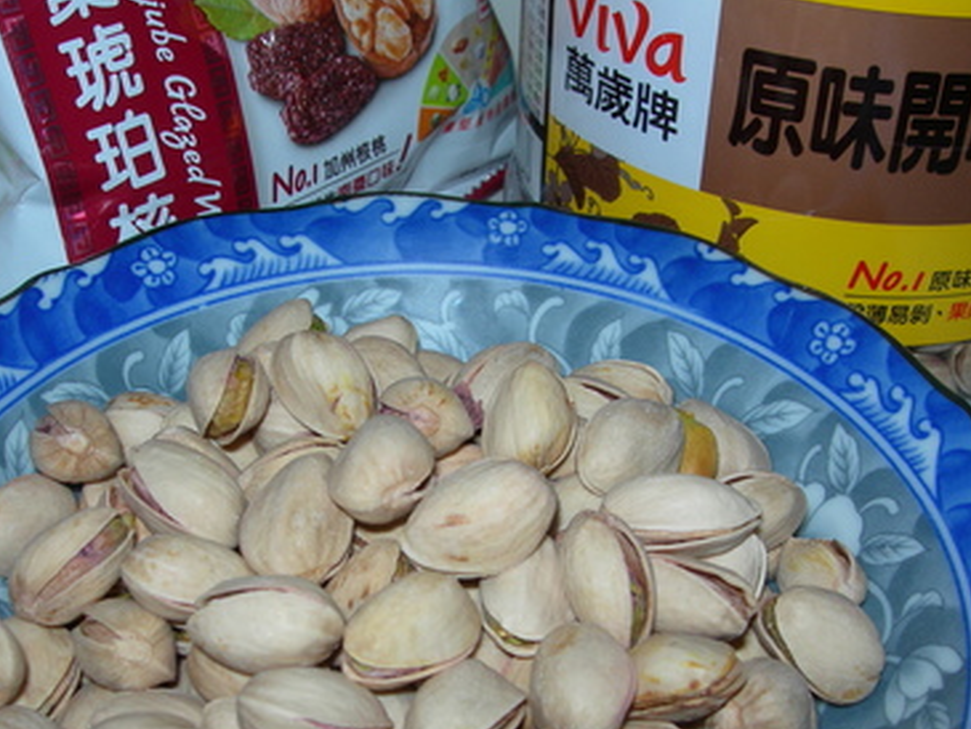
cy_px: 475
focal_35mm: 52
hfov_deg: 36.8
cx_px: 466
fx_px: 1459
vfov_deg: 27.9
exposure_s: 1/60.1
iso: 50
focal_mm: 7.8
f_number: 4.8
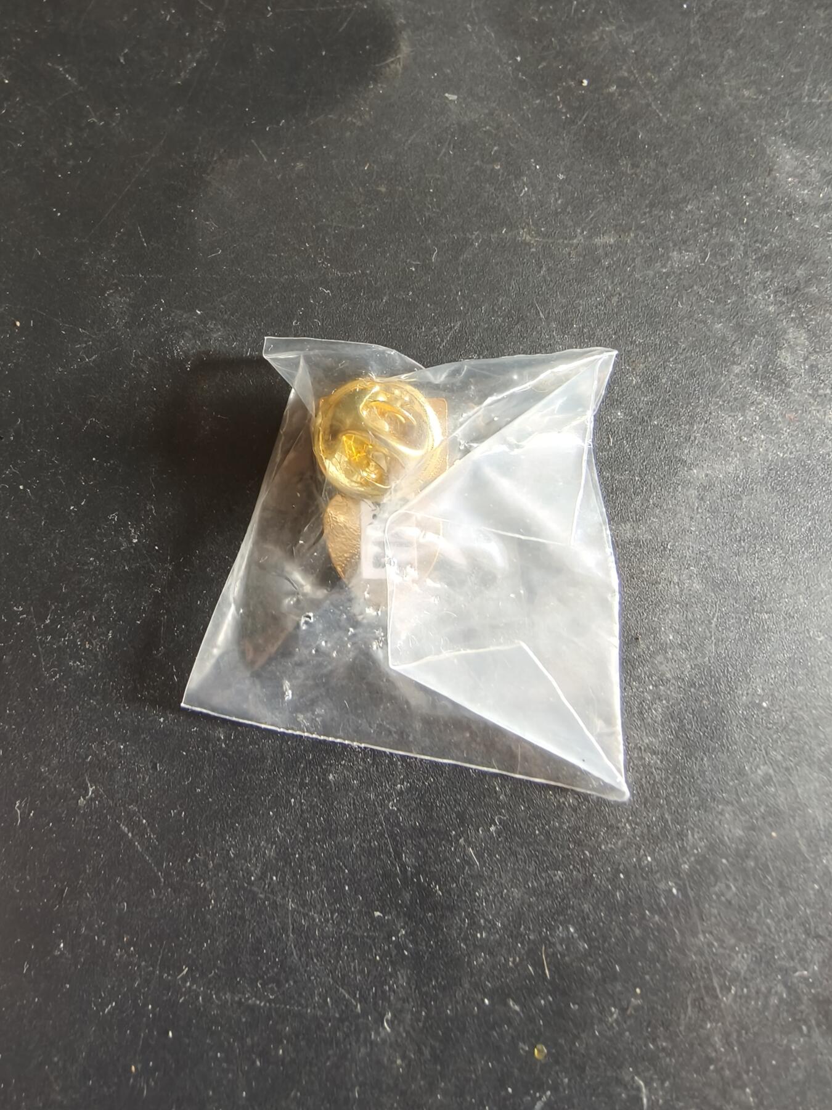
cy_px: 555
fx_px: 737
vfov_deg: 73.9
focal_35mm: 23
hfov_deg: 58.9
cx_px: 416
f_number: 2
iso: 500
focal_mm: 2.32
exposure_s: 1/42.1
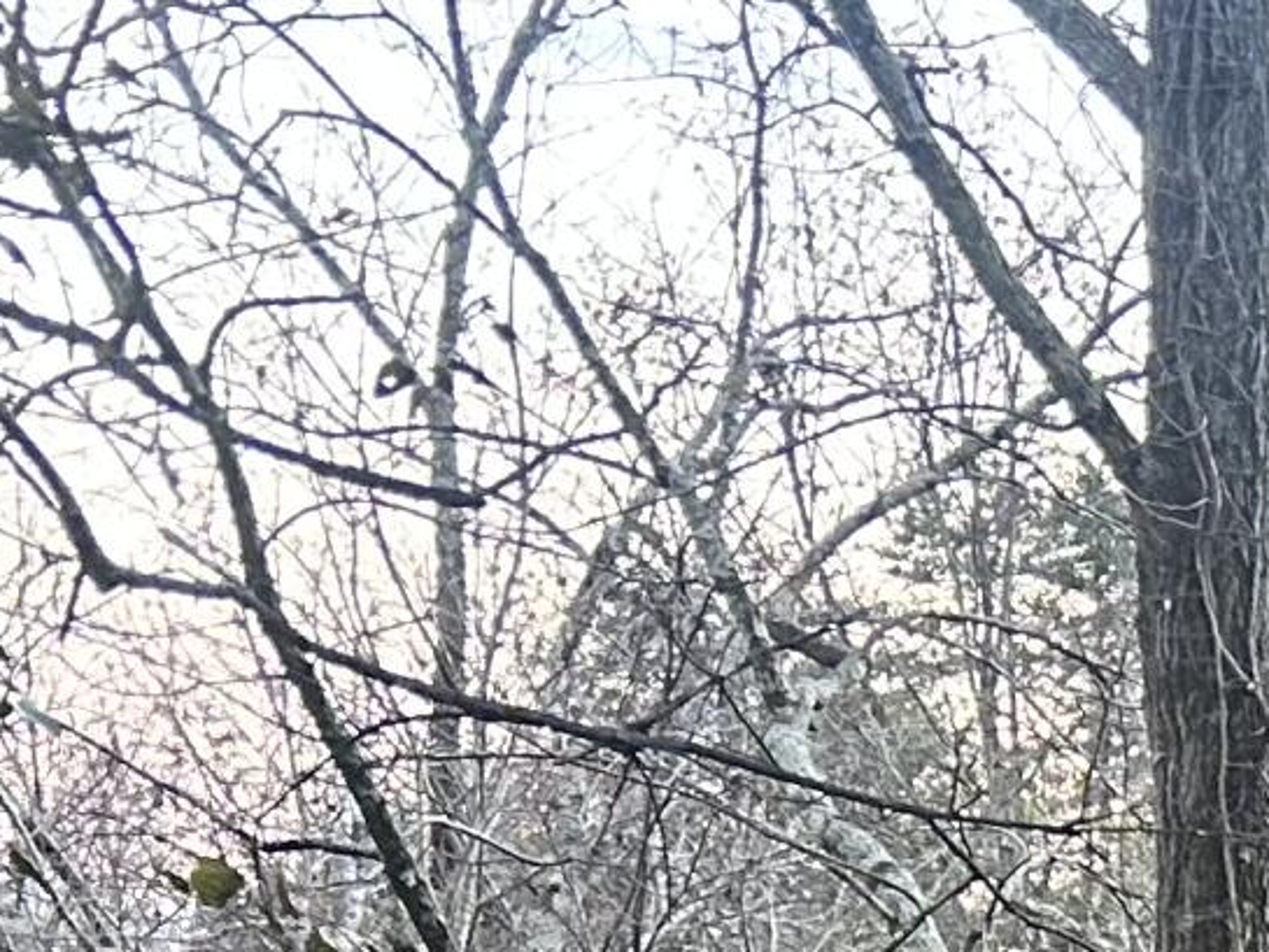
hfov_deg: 12.3
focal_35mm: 143
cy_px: 2470
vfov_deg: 9.1
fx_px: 5243
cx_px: 2470
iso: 320
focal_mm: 5.7
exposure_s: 1/60
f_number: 1.5
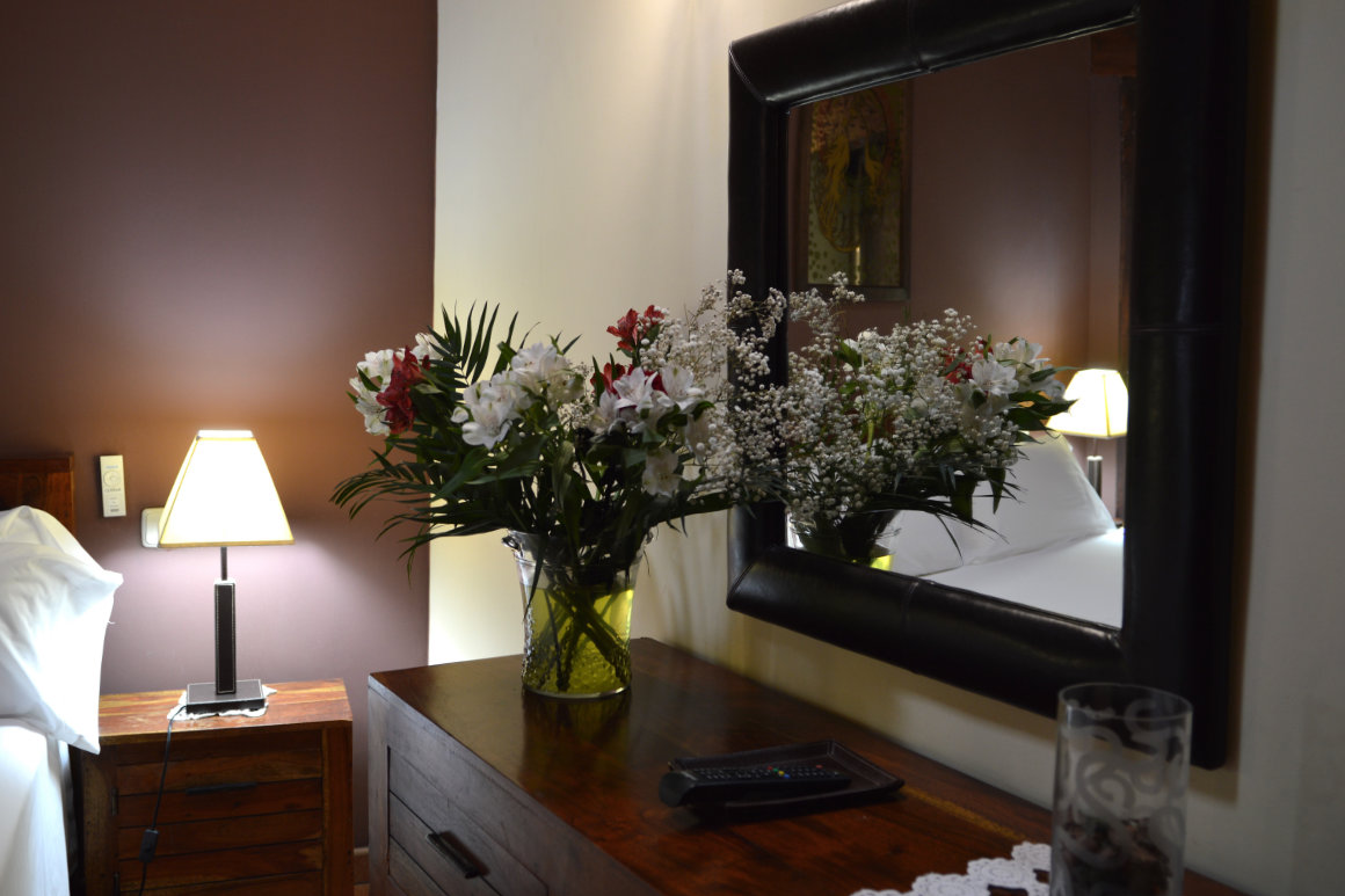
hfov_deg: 60.3
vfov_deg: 42.3
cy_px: 443
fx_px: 1158
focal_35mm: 31
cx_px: 677
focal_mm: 20
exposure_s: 1/20
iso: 125
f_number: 2.8
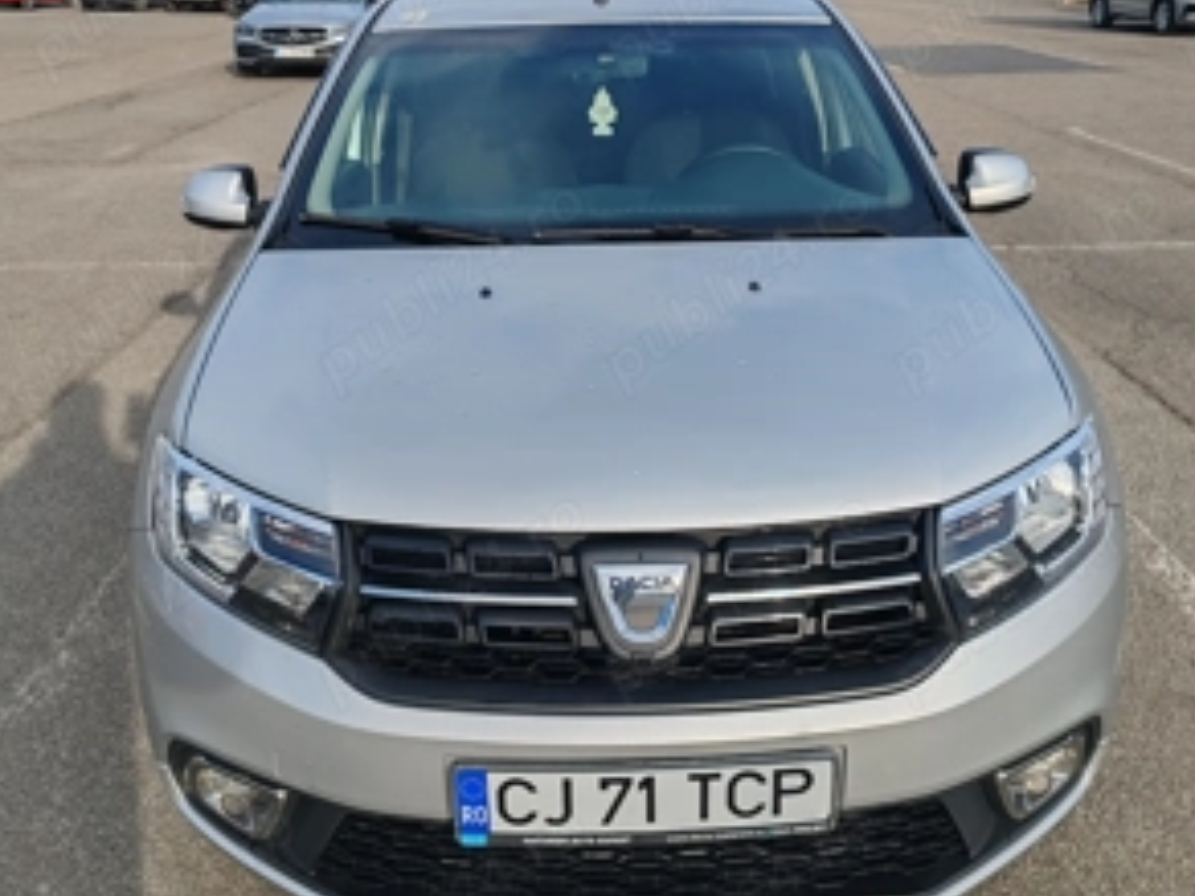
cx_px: 593
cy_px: 352
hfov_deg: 50.1
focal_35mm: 37
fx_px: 1277
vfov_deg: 38.5
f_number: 1.9
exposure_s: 1/530
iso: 50
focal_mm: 6.12
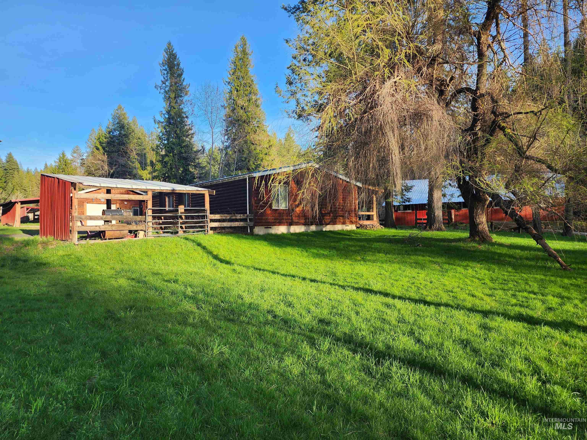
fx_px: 390
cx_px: 294
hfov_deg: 73.9
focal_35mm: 23
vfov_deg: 58.9
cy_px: 220
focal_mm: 6.4
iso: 12
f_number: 1.8
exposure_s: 1/199
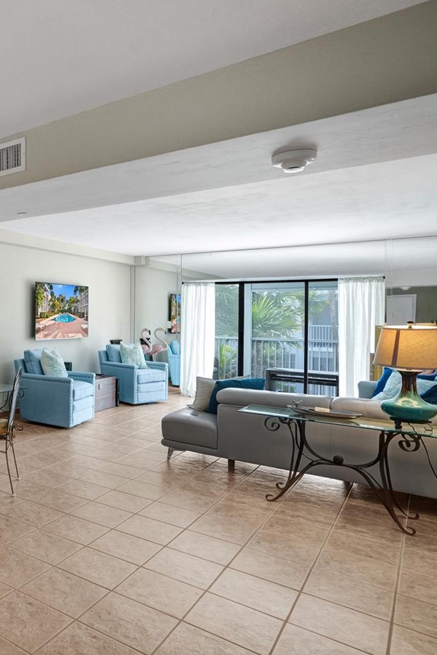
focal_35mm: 25
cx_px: -72
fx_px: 455
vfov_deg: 71.5
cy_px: 326
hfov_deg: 39.2
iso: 1600
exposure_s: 1/250
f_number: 5.6
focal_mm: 16
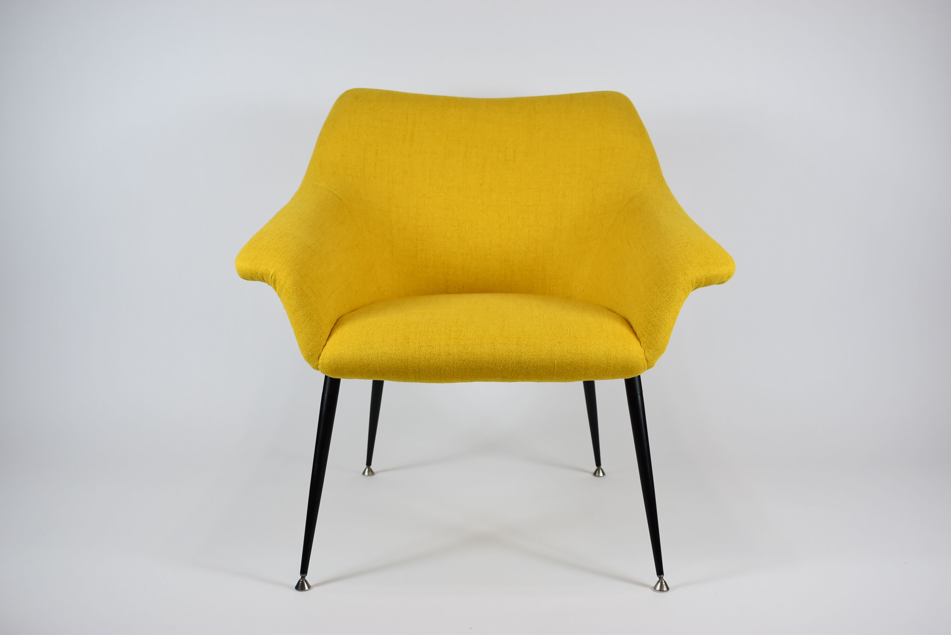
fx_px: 1150
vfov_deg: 30.9
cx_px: 476
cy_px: 318
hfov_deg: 44.9
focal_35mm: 44
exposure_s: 1/125
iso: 560
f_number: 5.6
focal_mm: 29
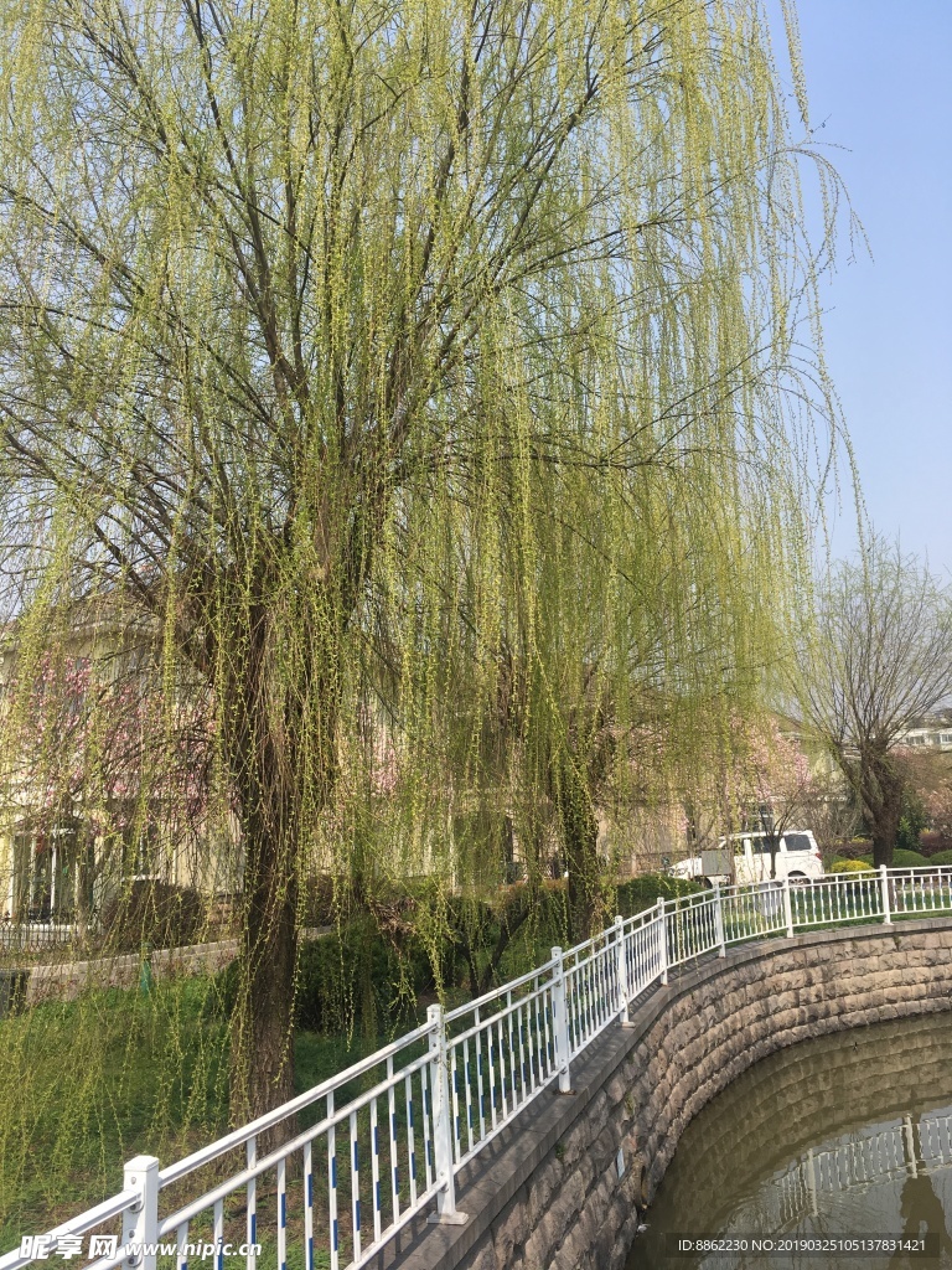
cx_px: 476
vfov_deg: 61.7
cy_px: 635
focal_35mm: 29
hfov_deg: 48.2
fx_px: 1063
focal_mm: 4.15
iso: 25
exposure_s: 1/1350
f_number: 2.2
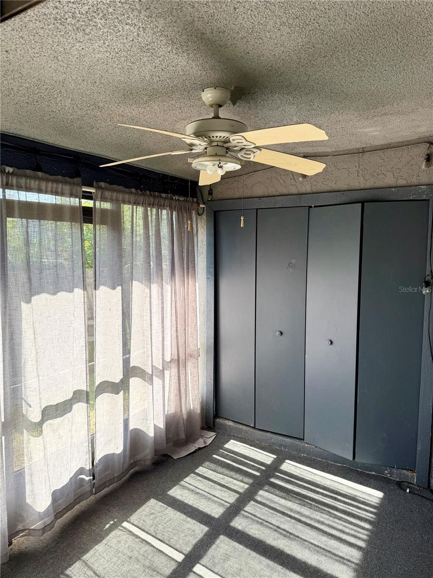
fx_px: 400
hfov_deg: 56.8
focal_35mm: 24
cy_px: 289
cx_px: 216
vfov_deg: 71.6
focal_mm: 6.76
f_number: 1.78
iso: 100
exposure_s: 1/278
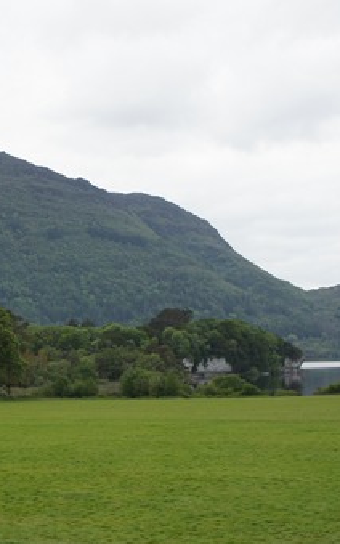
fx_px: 1155
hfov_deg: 16.5
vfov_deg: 26.4
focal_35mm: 78
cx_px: 37
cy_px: 340
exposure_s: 1/160
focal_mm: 27
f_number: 7.1
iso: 200
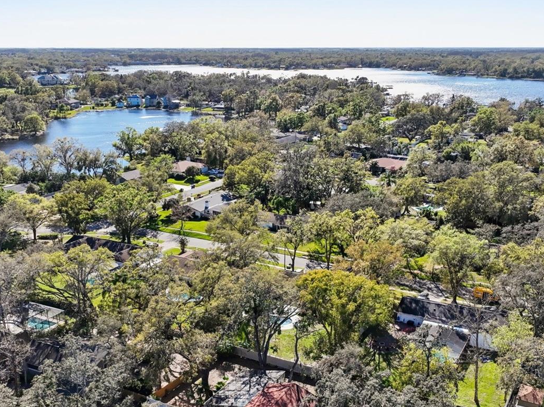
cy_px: 285
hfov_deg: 50.2
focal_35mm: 37
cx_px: 263
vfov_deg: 38.0
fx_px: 581
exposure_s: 1/4000
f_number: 2.8
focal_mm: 12.3
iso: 400
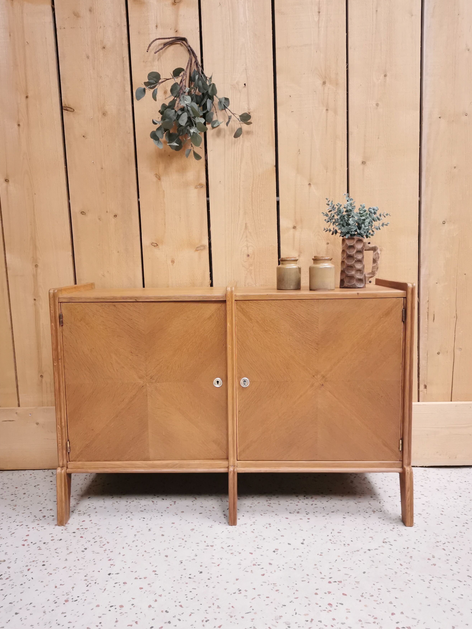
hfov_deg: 49.7
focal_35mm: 28
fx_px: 509
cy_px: 318
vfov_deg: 63.4
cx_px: 234
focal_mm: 5.58
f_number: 1.8
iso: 400
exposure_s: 1/824
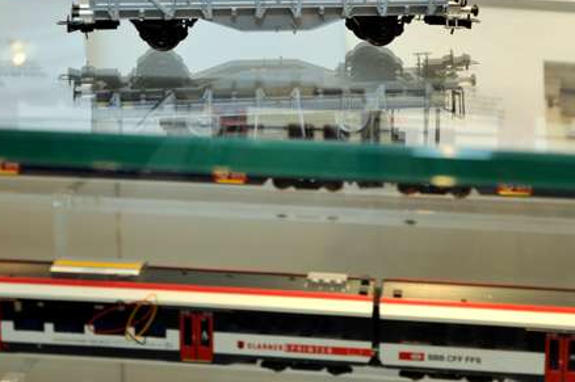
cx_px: 303
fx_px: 1021
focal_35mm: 64
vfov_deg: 20.8
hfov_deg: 31.4
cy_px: 38
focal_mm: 35
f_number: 8
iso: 800
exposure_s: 1/80
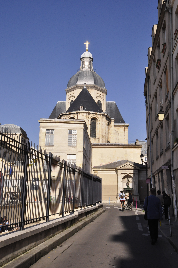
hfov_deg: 36.8
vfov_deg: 53.2
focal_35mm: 36
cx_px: 89
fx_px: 268
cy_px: 134
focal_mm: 24
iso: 1600
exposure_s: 1/1250
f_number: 18
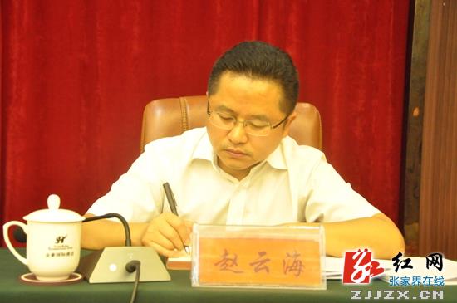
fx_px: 951
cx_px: 228
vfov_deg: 18.1
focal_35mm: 75
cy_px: 152
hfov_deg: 27.0
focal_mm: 50
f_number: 5
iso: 3200
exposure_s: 1/25
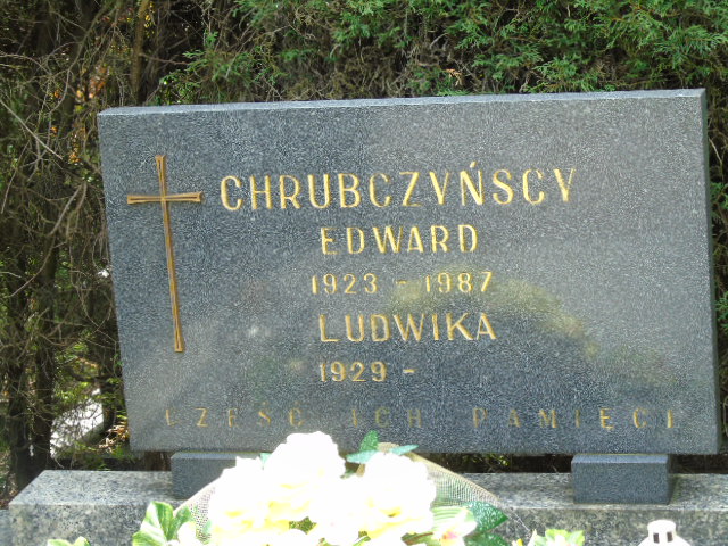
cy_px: 273
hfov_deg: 18.2
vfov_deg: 13.7
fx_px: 2271
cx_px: 364
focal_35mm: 108
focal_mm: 19
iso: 80
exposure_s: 1/50
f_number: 4.4
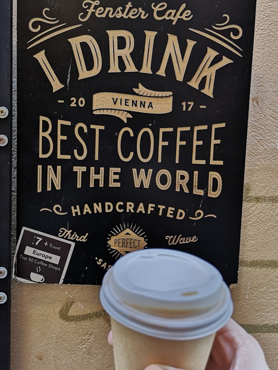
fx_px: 343
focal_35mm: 32
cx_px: 141
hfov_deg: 44.1
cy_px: 161
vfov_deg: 56.6
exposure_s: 1/50
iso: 160
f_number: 1.8
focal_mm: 3.95
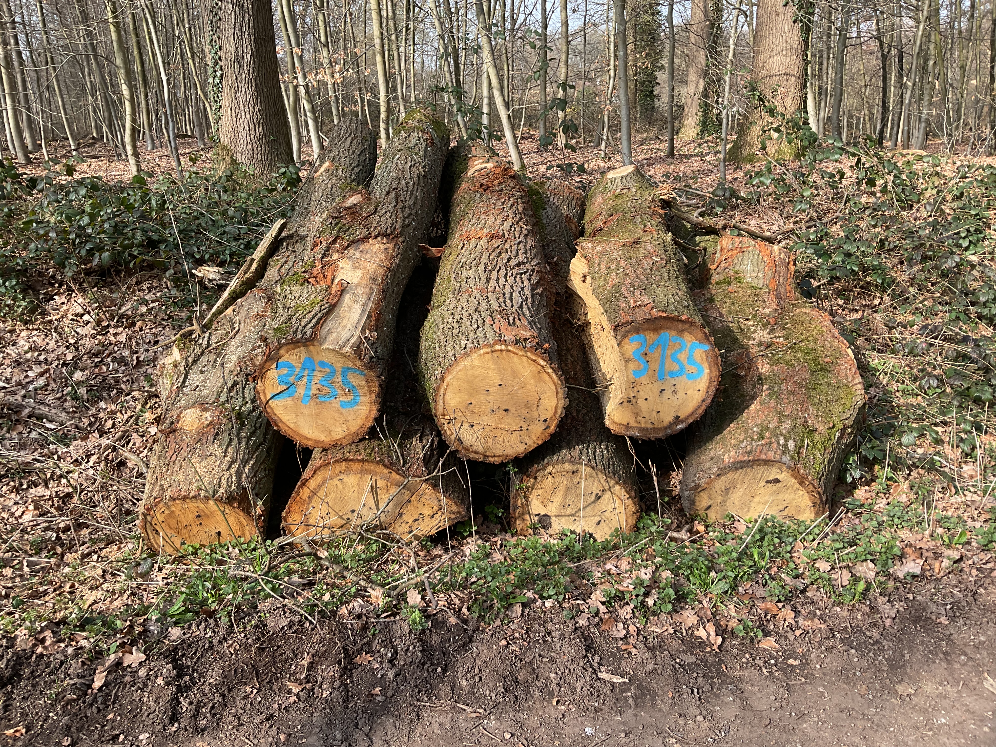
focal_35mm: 29
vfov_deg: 48.2
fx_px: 834
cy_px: 374
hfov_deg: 61.7
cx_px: 498
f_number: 1.8
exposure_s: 1/375
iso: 16
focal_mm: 3
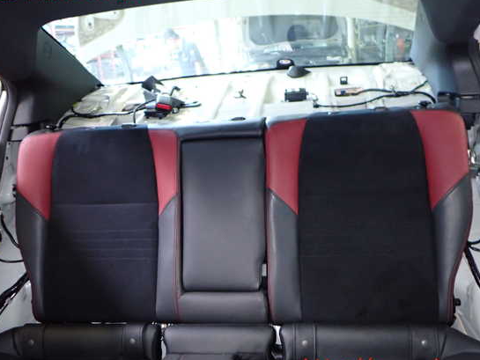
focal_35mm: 33
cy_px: 180
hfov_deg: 55.3
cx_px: 239
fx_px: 458
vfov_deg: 43.0
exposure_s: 1/30
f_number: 2.3
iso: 500
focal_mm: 5.4
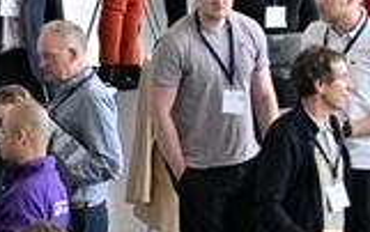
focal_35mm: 547
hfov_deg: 3.8
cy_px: -41
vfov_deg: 2.4
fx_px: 5522
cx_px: 168
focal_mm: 135
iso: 3200
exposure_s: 1/400
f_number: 6.3
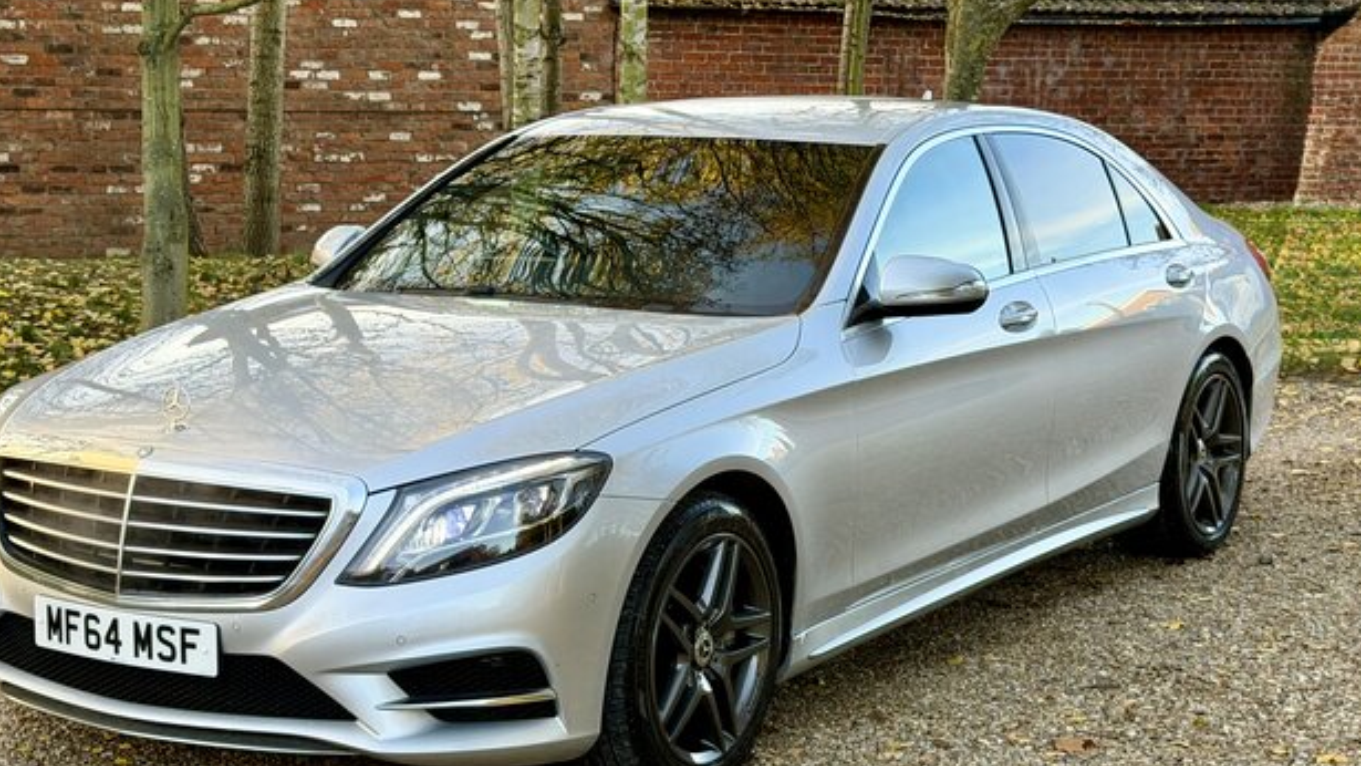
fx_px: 2454
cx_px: 615
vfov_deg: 17.7
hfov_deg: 31.0
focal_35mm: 68
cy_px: 514
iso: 64
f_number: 1.78
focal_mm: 6.76
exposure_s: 1/193
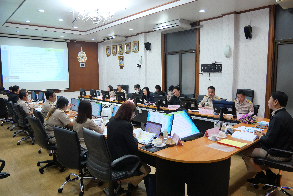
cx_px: 146
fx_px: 195
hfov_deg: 73.7
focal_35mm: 24
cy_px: 98
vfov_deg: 53.2
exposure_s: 1/40
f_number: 3.5
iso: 1000
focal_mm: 12
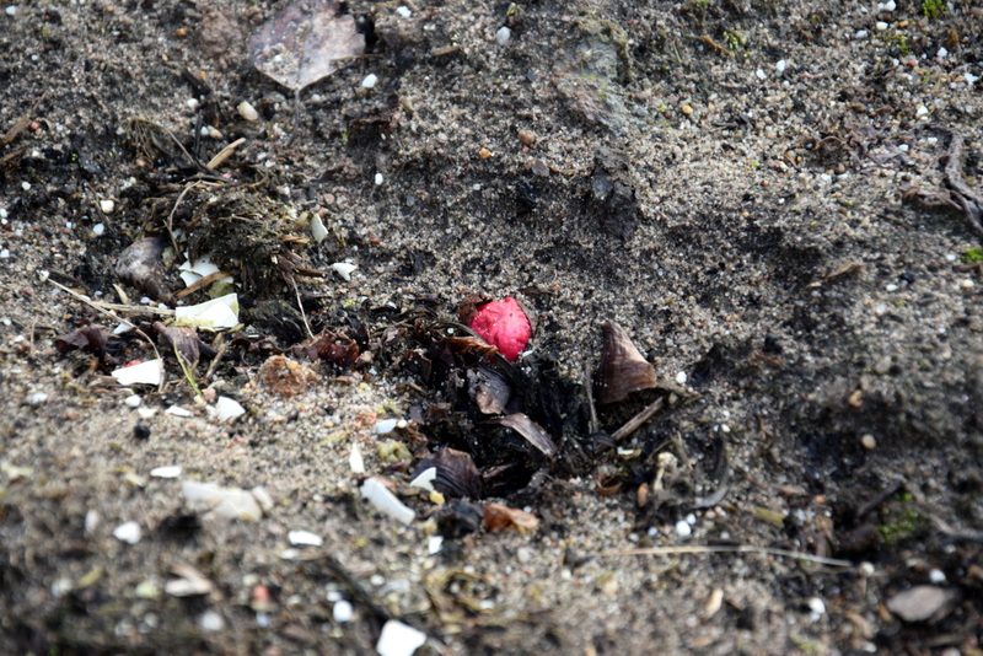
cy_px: 328
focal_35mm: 158
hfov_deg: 13.0
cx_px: 492
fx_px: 4302
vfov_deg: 8.7
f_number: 5.6
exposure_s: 1/125
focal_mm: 105
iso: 800
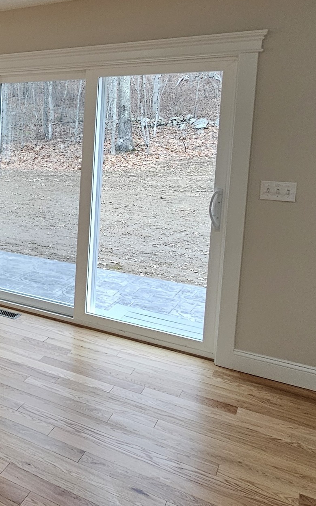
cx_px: -150
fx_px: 469
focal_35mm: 34
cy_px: 174
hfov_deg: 27.1
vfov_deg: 55.7
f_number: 2.2
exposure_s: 1/60
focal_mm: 2.2
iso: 100
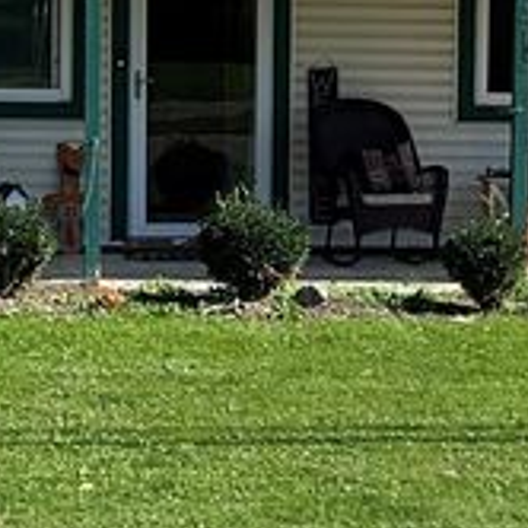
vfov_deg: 22.1
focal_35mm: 77
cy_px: 75
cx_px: 293
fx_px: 1329
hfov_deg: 22.5
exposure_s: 1/1168
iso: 25
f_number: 1.8
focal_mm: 3
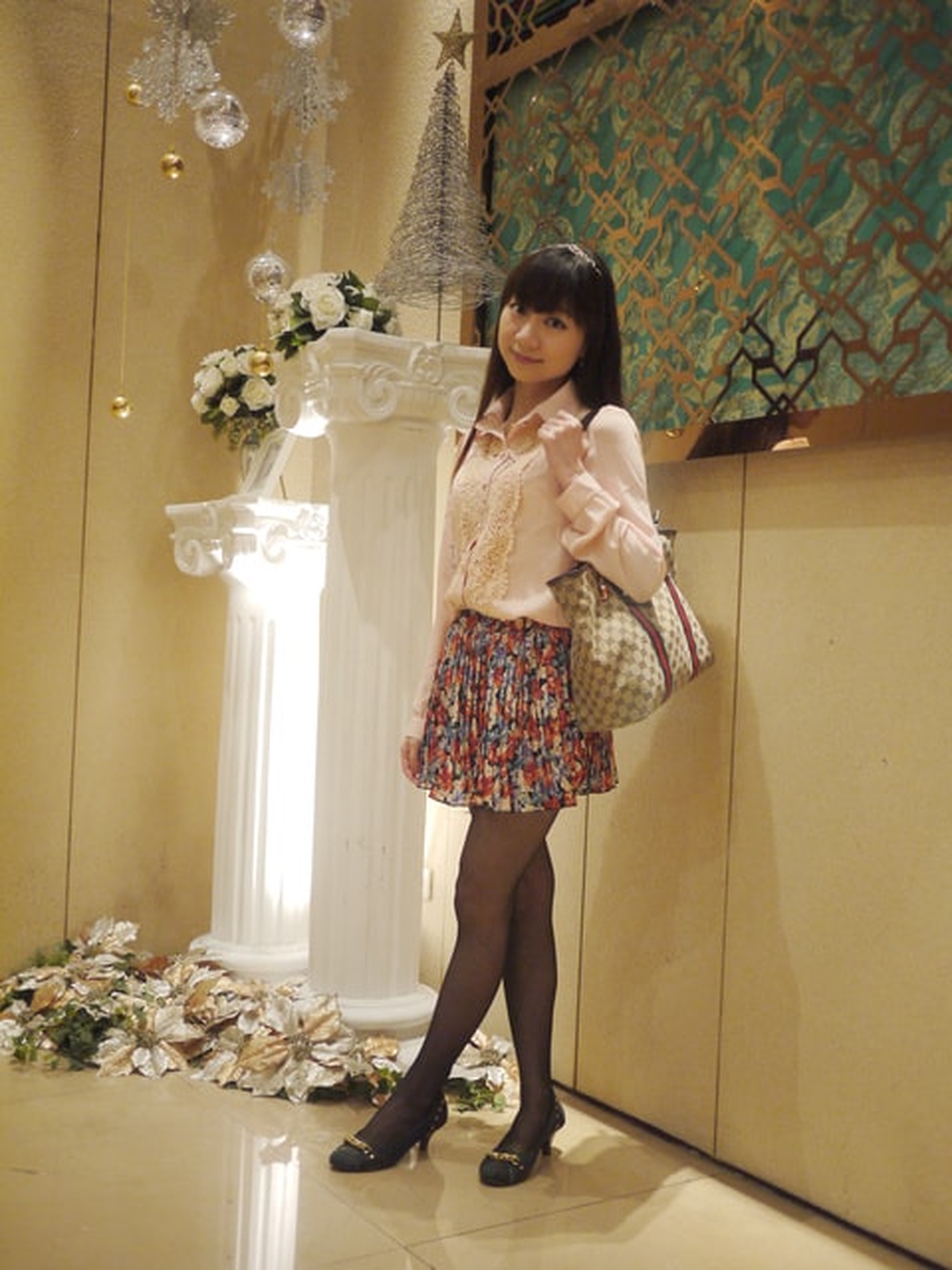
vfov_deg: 46.8
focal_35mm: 40
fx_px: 1467
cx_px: 476
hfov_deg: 36.0
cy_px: 635
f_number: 1.7
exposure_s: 1/60
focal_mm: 20
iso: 320
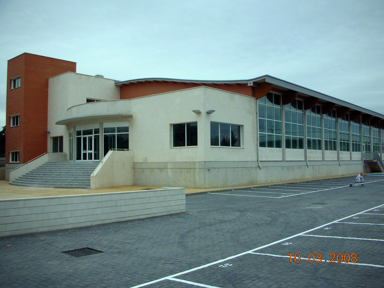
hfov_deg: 52.6
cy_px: 144
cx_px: 192
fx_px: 388
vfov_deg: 40.7
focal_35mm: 35
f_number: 8.5
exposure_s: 1/102
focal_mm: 5.8
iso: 50
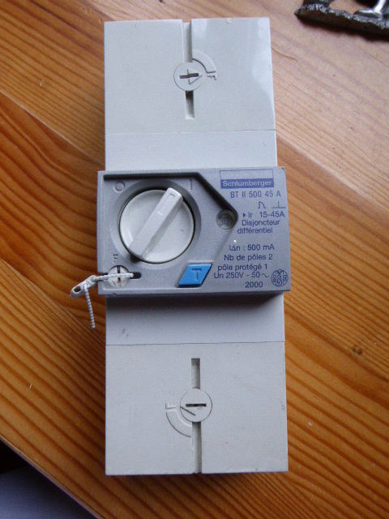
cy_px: 260
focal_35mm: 24
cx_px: 194
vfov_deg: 71.6
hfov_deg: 56.8
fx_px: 360
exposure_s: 1/20
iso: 400
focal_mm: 4.3
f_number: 5
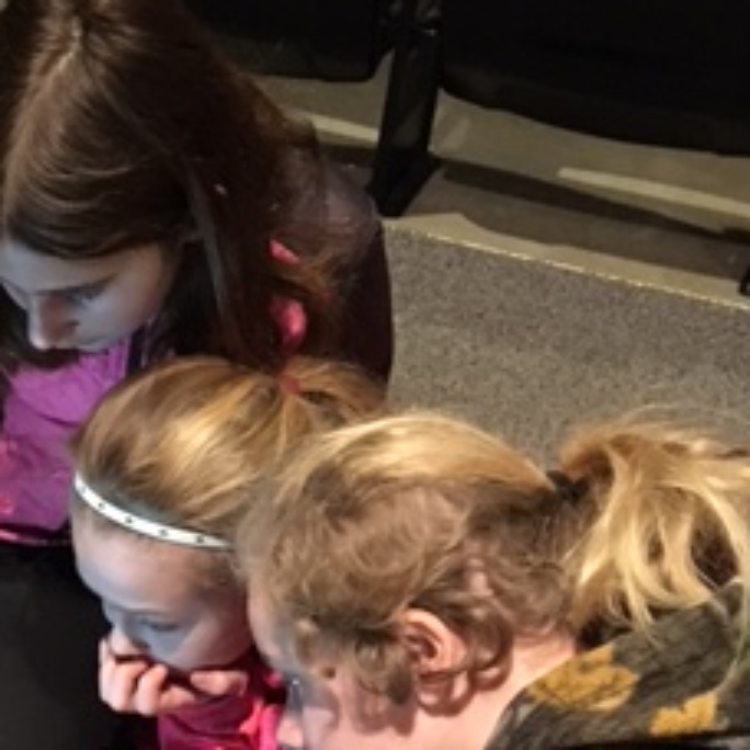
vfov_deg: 23.5
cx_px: 79
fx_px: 1765
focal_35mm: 72
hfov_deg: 23.4
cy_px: 641
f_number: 2.2
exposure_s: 1/15
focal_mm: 4.15
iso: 320
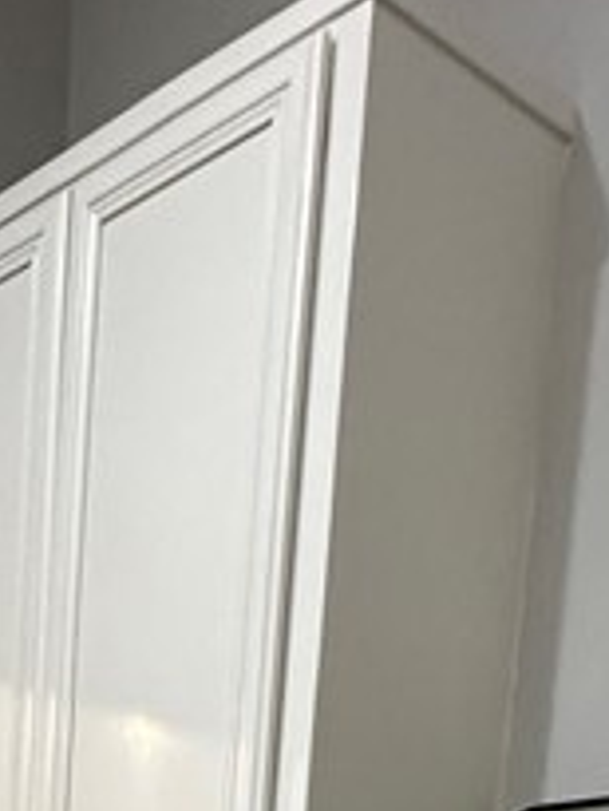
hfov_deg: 20.6
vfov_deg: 20.4
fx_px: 1640
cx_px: 55
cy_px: 1428
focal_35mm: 70
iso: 200
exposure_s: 1/60
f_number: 2.2
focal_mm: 2.22
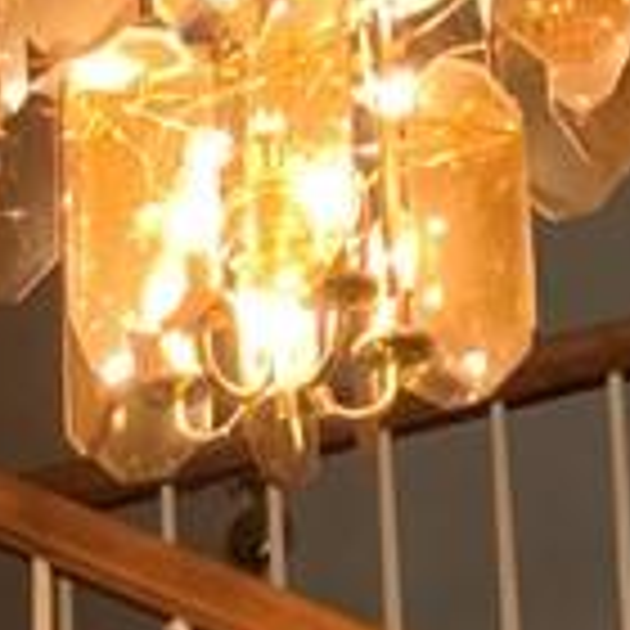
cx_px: -414
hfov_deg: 9.0
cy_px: 1426
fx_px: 3850
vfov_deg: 8.6
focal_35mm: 187
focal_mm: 3
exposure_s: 1/60
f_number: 1.8
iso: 160
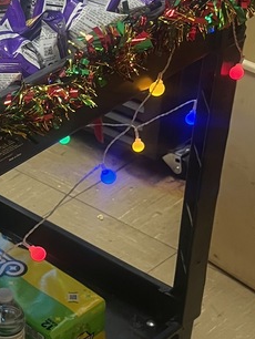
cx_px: -154
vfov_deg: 22.4
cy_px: 225
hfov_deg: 15.4
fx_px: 853
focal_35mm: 87
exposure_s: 1/60
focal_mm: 5.1
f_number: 1.6
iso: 100
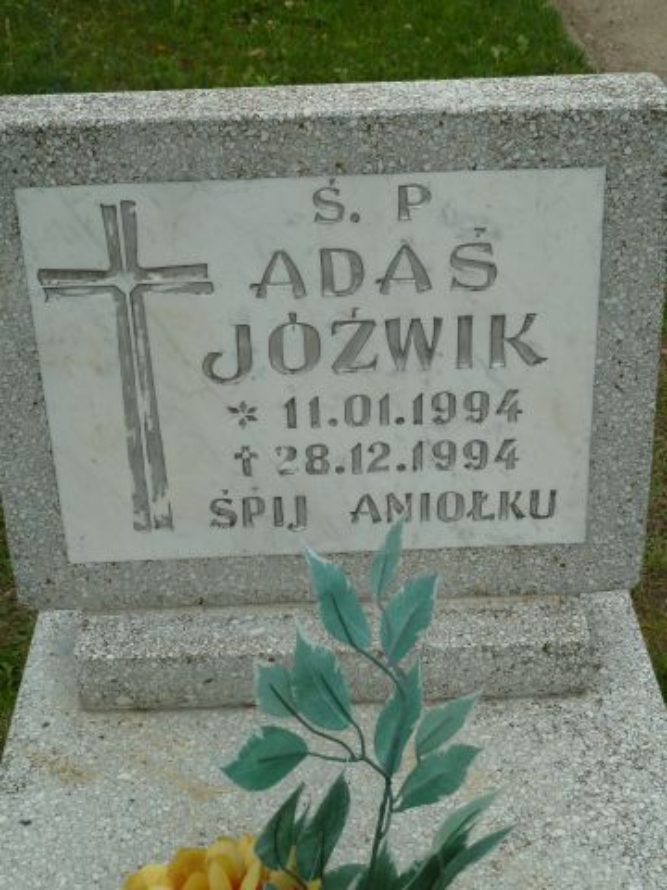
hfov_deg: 24.8
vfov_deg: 32.7
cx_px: 334
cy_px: 445
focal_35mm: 59
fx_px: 1516
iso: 80
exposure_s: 1/160
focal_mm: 9.7
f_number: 3.9
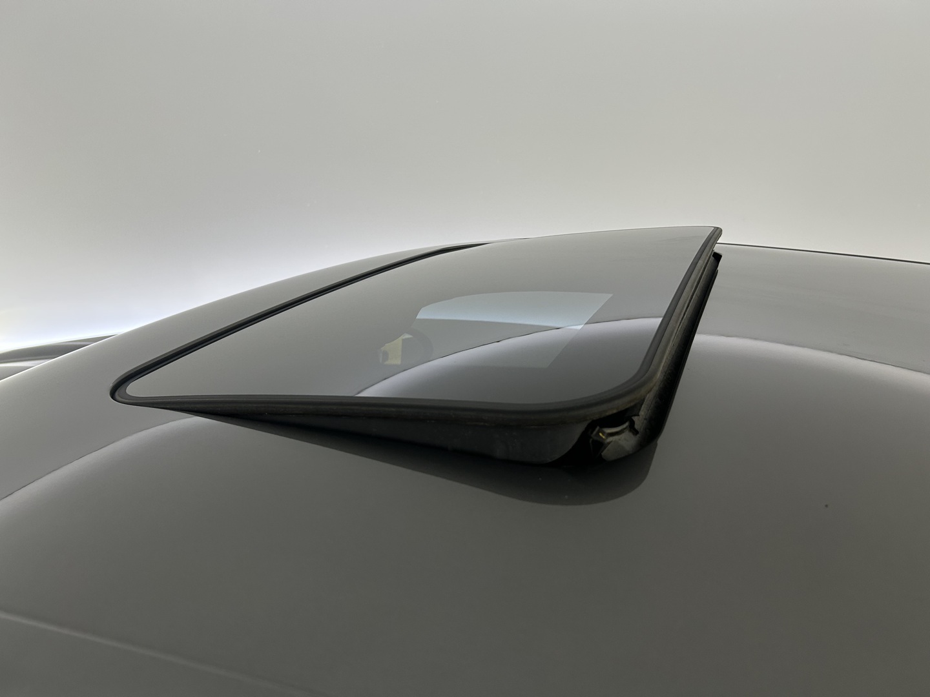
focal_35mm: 26
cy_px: 348
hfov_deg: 67.3
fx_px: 699
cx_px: 465
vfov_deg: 53.1
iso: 80
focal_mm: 5.7
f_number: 1.5
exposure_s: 1/50
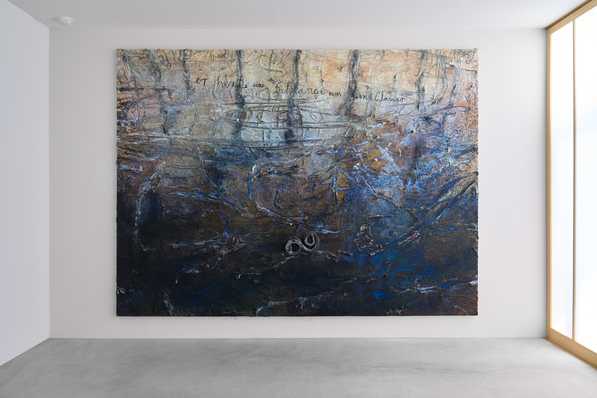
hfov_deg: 60.3
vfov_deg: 42.3
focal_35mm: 31
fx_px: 514
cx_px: 298
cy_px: 199
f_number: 4.5
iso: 100
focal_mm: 31
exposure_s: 1/1.59
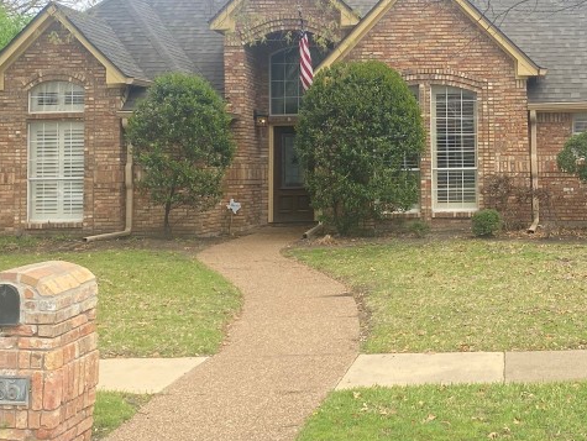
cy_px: 78
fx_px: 950
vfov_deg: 25.6
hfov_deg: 33.3
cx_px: 471
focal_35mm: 56
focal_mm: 4.25
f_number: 1.8
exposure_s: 1/912
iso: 32
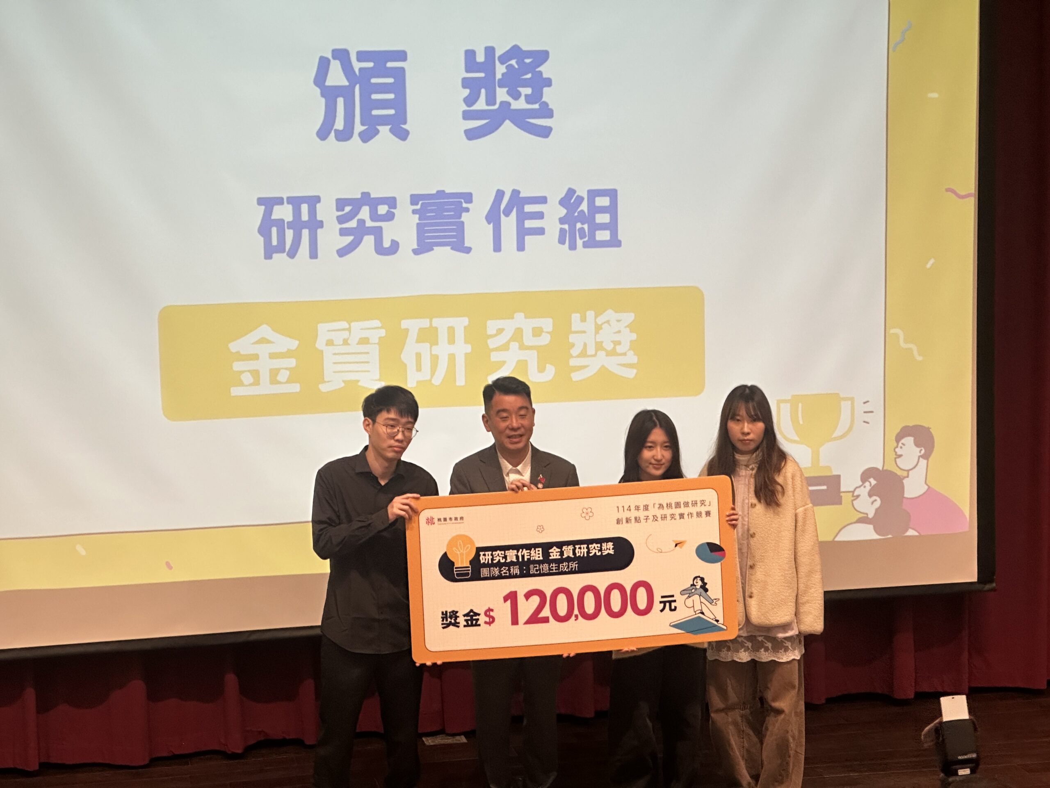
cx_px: 525
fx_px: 2336
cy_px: 394
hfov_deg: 25.3
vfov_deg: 19.1
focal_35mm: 77
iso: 250
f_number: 2.8
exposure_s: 1/60
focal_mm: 9
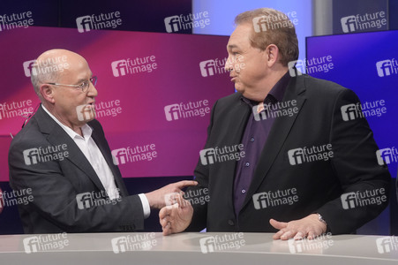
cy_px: 132
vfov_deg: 29.8
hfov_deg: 43.6
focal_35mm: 45
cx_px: 199
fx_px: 497
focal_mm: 30
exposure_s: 1/250
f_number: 2.2
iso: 640
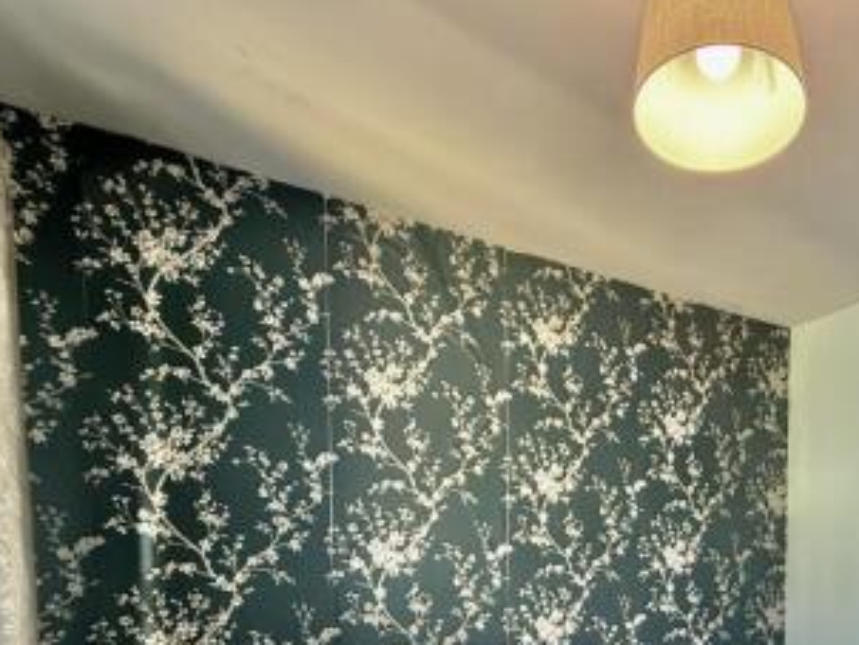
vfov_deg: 46.0
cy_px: 592
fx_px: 671
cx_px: 707
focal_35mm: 27
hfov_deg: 59.3
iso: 320
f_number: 2.2
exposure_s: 1/50
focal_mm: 2.22
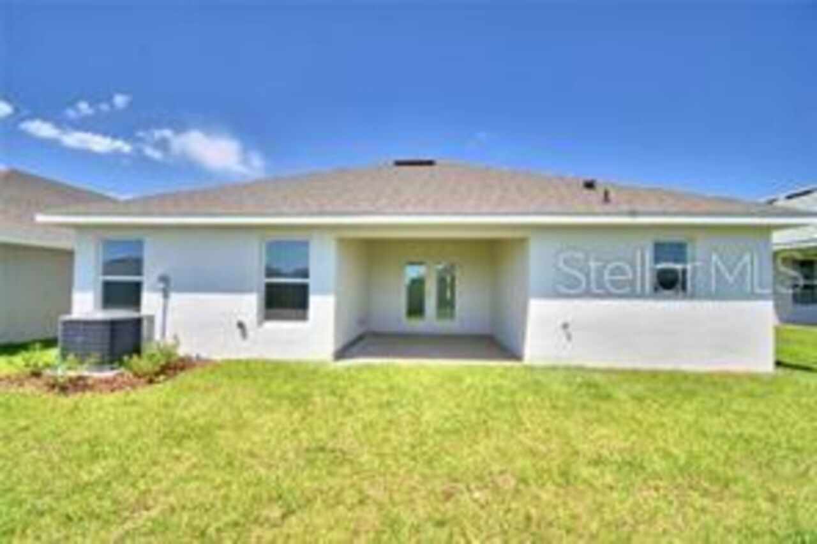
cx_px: 408
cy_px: 272
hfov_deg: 100.4
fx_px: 340
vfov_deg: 77.3
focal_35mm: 15
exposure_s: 1/1600
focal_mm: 10
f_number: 4.5
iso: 100
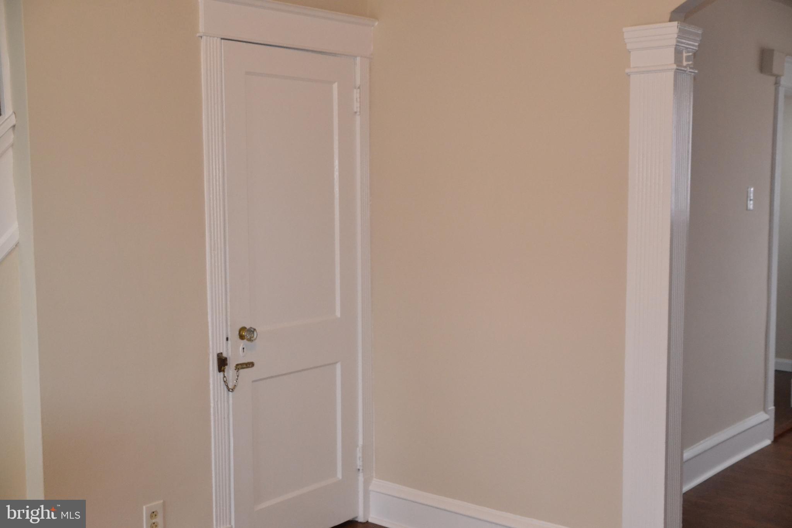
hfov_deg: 46.4
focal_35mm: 42
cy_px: 264
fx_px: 924
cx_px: 396
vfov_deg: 31.9
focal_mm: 28
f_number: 4
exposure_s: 1/60
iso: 2800
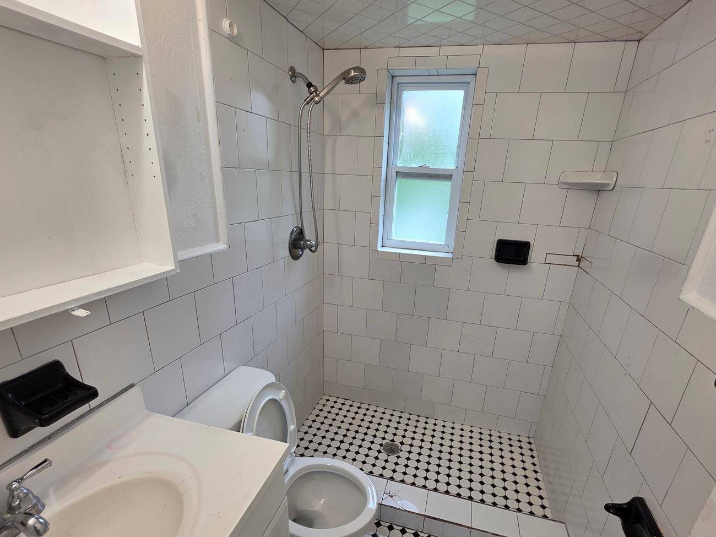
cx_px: 368
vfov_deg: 77.6
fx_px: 331
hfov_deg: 94.5
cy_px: 310
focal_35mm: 16
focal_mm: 2.2
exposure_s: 1/120
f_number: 1.9
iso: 50
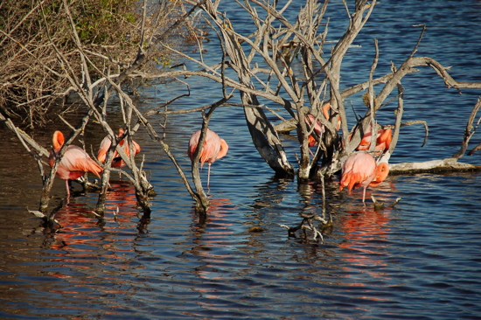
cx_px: 240
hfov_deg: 7.9
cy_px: 160
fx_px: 3505
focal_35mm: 262
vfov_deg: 5.2
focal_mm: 175
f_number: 6.3
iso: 200
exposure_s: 1/1000
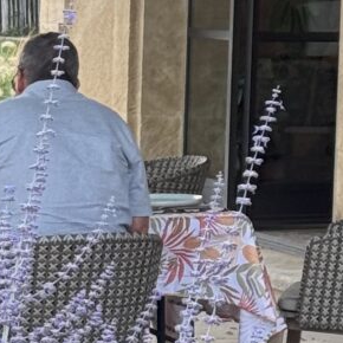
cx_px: -335
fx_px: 3150
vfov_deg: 6.2
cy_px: 188
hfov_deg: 6.1
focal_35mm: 281
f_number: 1.78
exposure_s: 1/215
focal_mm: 6.76
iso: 64
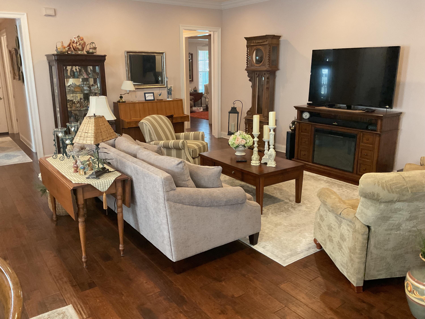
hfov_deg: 61.7
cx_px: 212
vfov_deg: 48.2
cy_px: 160
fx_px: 356
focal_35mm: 29
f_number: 1.8
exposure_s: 1/60
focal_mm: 3
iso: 250
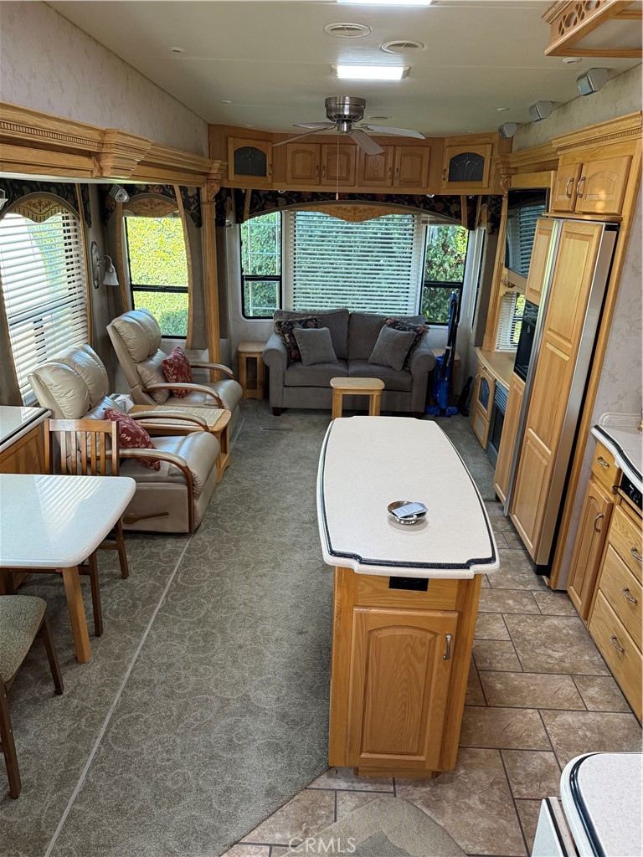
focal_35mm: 24
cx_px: 322
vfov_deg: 71.6
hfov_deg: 56.8
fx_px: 594
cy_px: 428
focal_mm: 6.76
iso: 320
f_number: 1.78
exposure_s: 1/60
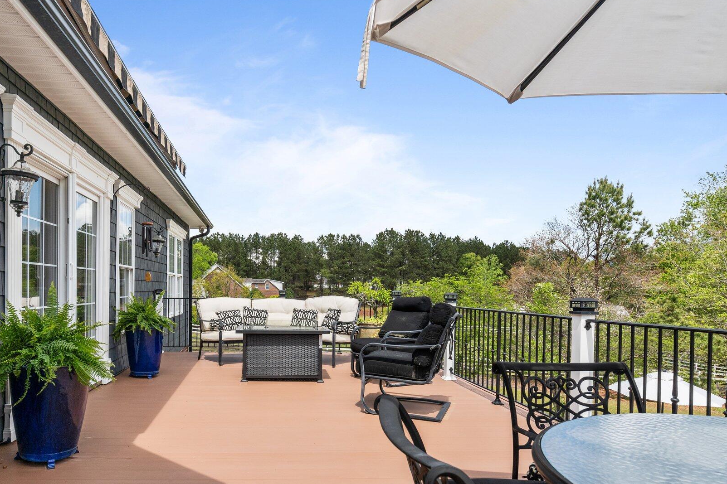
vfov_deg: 54.5
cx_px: 285
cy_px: 303
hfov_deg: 75.1
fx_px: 464
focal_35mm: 23
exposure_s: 1/1250
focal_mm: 18
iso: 500
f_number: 8
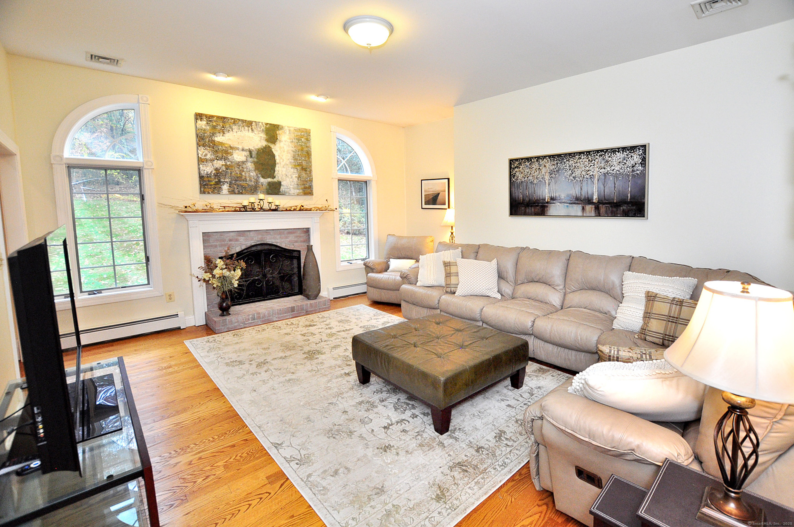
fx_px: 330
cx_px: 397
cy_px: 264
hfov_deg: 100.5
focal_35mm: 15
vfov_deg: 77.2
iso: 1000
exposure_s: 1/80
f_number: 4.5
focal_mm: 10
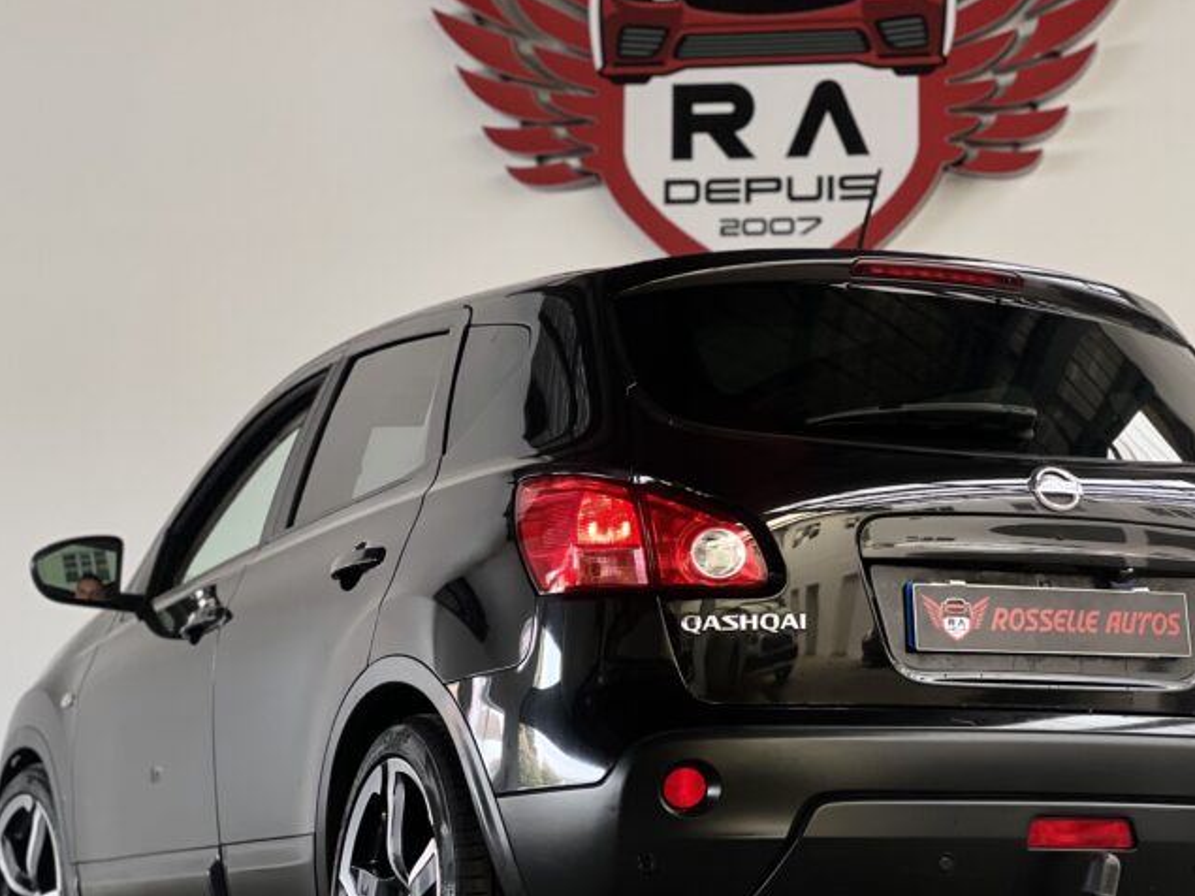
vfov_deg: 15.2
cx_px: 683
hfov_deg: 20.2
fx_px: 3348
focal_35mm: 97
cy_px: 527
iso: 200
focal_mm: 9
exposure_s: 1/40
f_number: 2.8
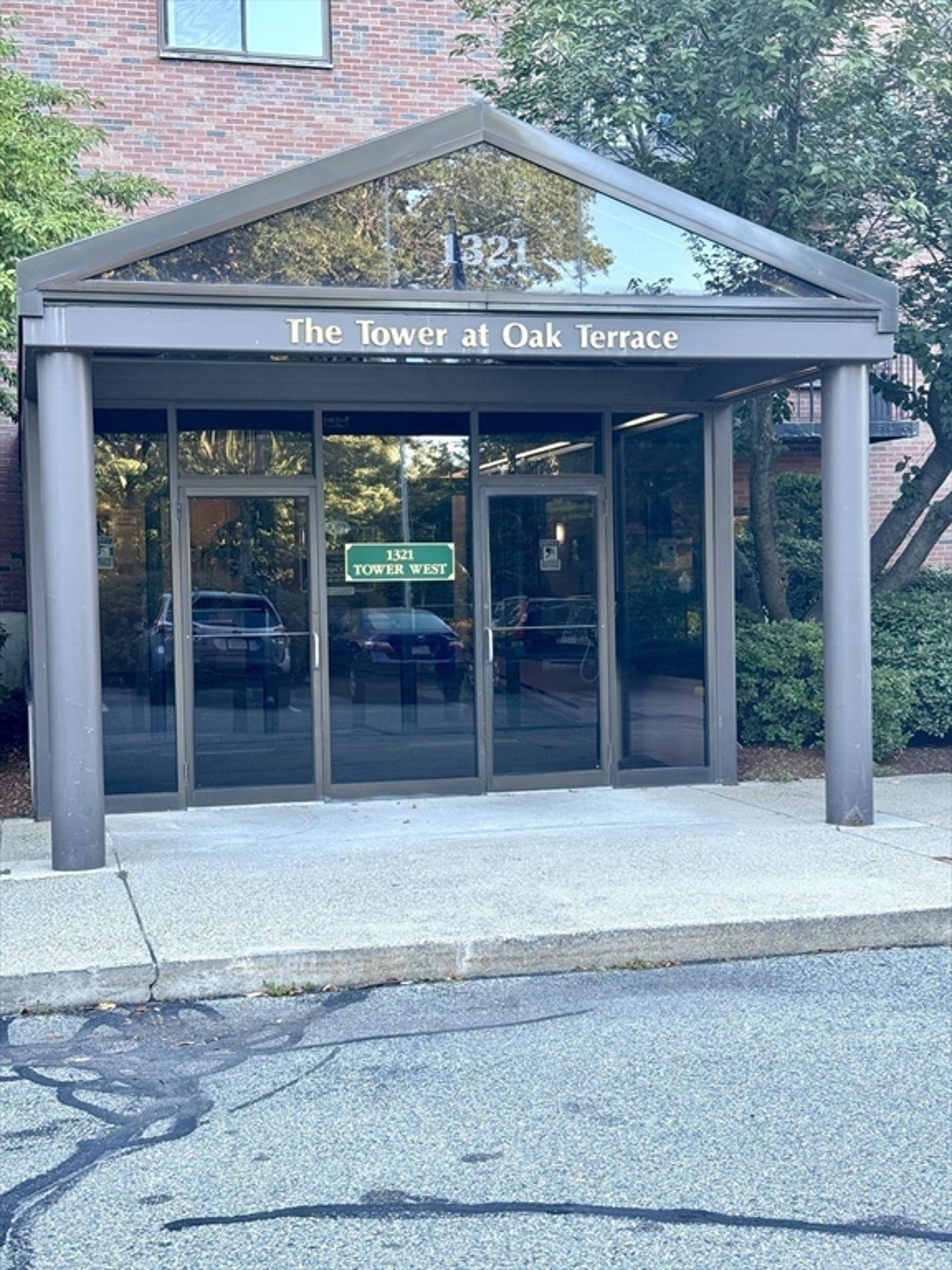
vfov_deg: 39.7
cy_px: 635
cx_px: 476
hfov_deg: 30.3
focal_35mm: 48
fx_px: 1760
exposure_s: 1/121
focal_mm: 6.76
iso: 64
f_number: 1.78
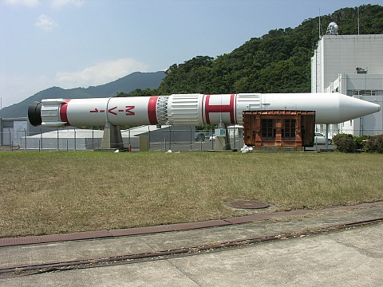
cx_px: 192
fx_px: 387
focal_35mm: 35
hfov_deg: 52.6
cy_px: 144
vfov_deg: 40.7
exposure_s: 1/262
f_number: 6.3
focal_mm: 8.9
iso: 50
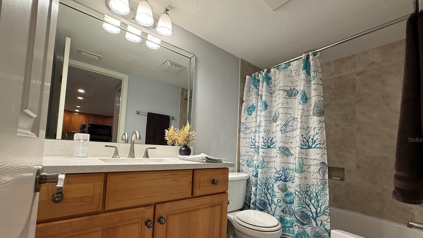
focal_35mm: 16
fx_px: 179
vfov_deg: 66.6
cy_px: 140
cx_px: 212
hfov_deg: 99.4
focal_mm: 2.22
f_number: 2.2
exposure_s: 1/120
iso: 200
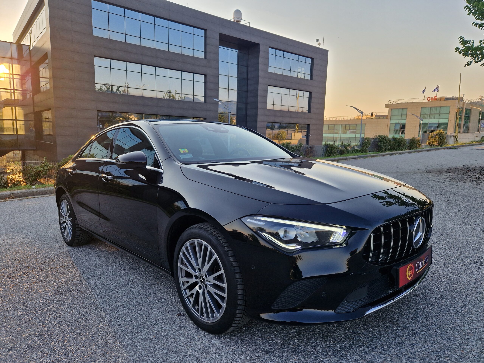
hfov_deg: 73.9
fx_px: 322
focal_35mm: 23
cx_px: 242
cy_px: 182
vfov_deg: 58.9
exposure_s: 1/425
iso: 50
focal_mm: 5.4
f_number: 1.8
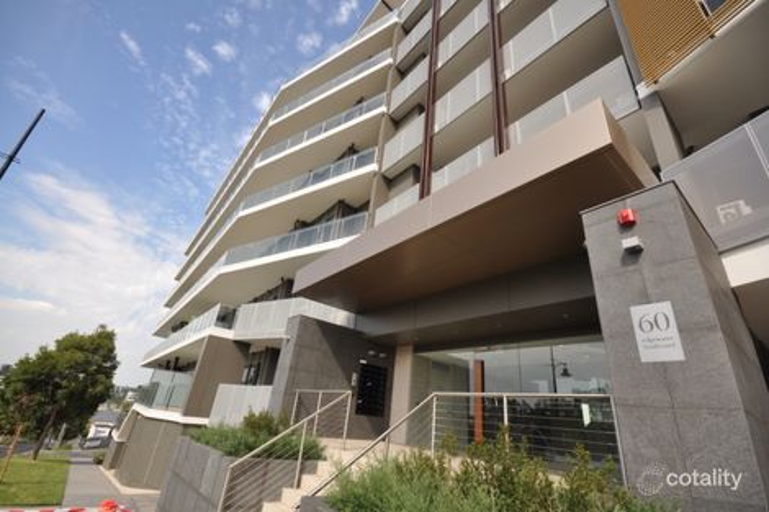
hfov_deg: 100.4
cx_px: 384
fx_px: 320
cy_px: 256
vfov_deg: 77.3
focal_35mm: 15
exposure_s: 1/250
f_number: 8
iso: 200
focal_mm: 10
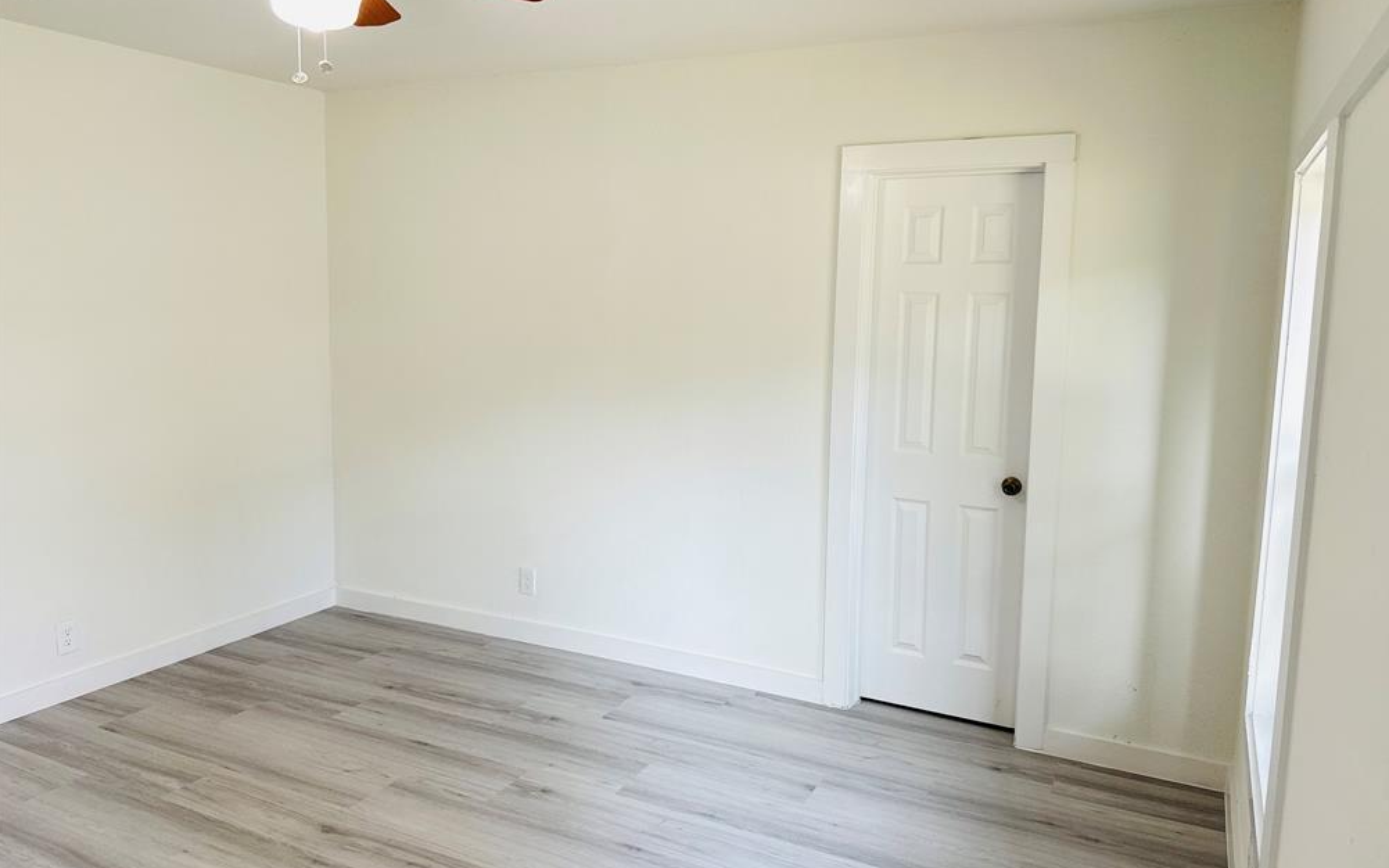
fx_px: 984
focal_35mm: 26
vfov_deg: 47.6
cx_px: 704
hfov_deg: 70.4
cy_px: 412
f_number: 1.78
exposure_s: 1/60
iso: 125
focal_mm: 6.76
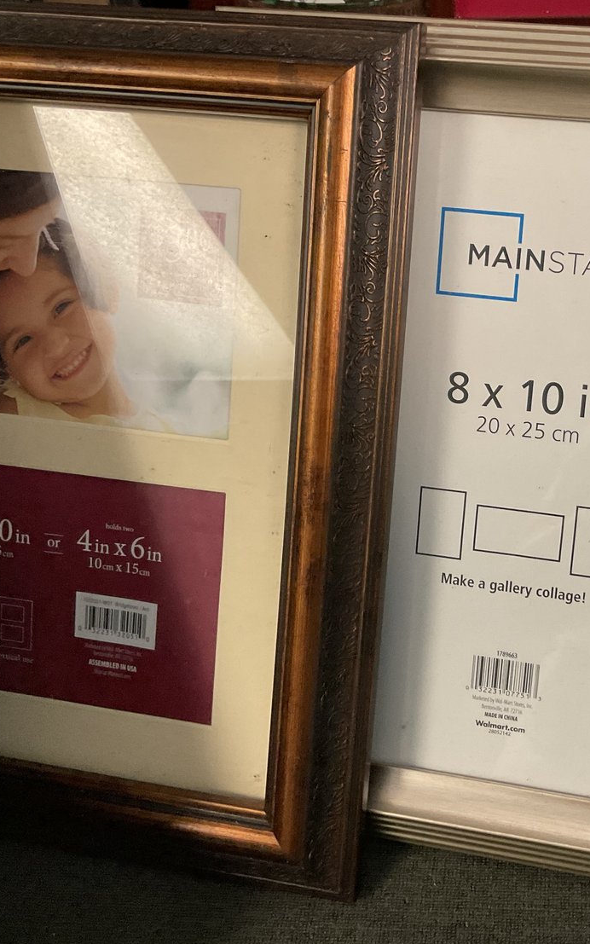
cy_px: 469
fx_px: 1080
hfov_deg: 29.1
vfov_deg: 47.2
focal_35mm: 42
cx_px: 550
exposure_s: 1/60
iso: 125
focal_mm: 3
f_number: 1.8
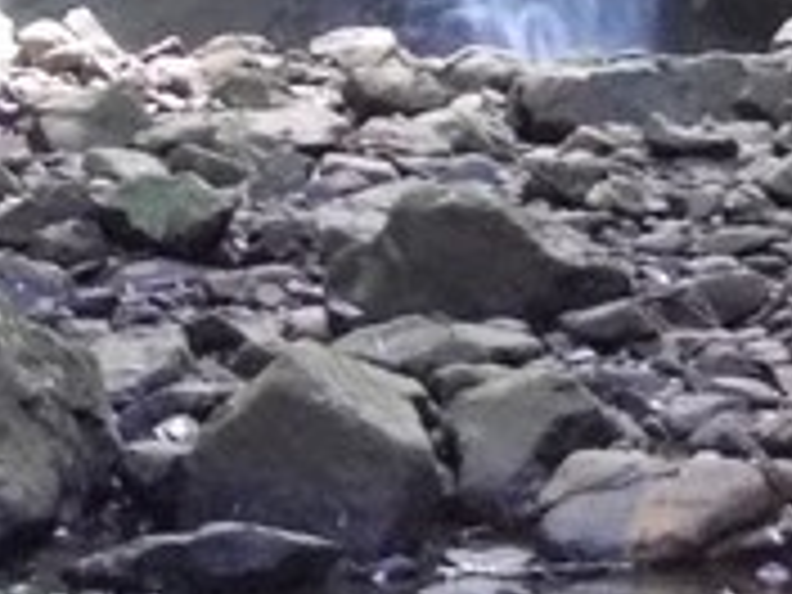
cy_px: -18
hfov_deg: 16.1
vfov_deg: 12.0
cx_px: 302
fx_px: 2791
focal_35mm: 122
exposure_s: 1/25
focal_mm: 4
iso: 640
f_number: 2.7
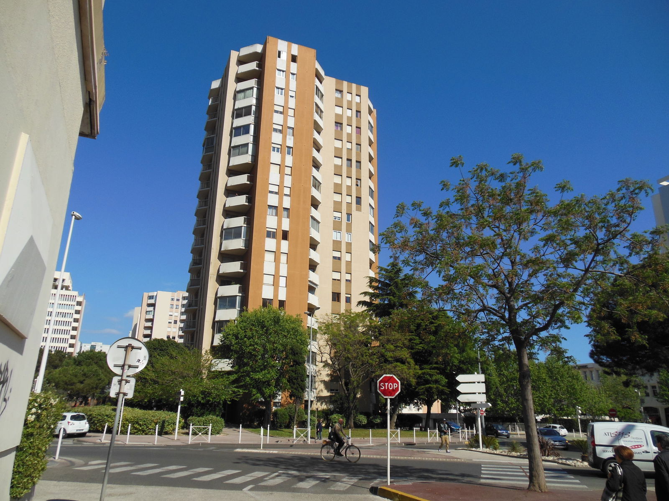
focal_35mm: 25
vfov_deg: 54.9
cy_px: 250
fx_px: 483
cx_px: 334
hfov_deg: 69.4
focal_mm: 4.5
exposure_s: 1/640
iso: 125
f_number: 6.4
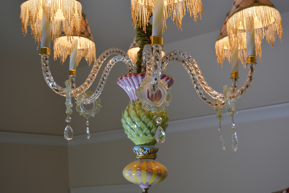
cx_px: 144
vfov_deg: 28.9
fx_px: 373
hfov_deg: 42.3
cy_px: 96
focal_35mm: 46
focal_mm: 31
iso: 400
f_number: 4.5
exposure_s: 1/80
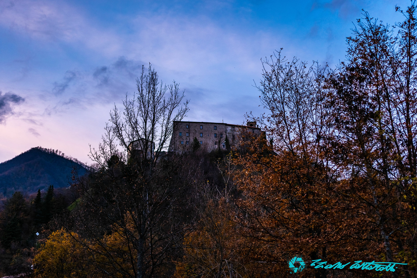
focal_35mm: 52
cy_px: 139
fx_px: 602
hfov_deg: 38.2
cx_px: 208
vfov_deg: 26.0
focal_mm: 35
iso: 320
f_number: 1.8
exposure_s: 1/640
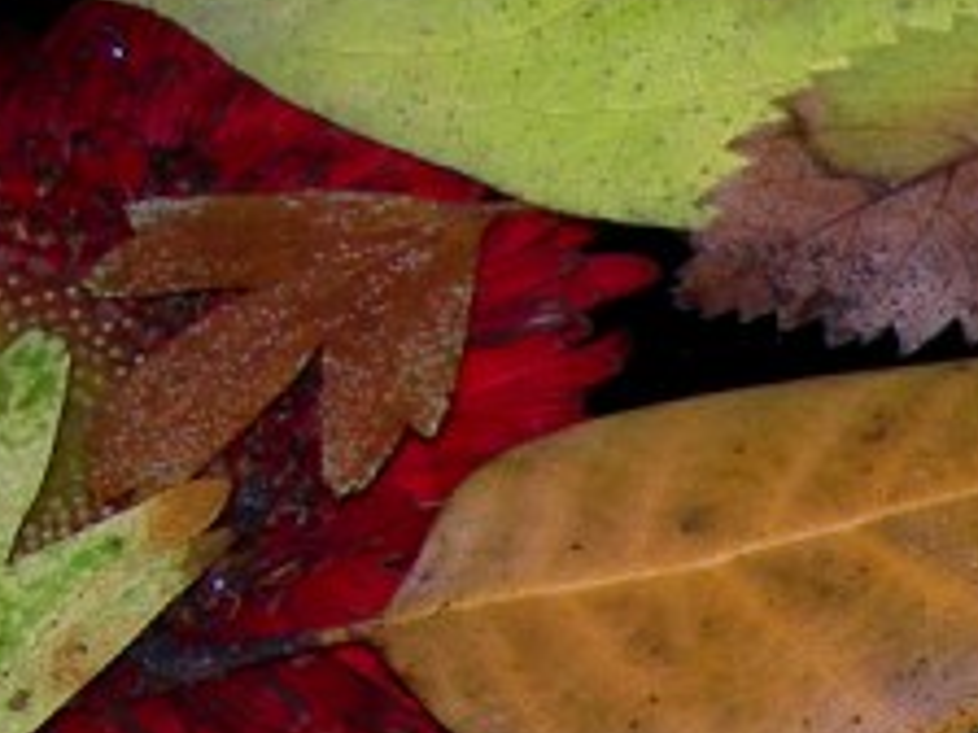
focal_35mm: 174
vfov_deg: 8.3
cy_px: 1117
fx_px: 4916
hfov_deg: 10.3
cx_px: 2096
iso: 50
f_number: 4.8
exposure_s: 1/60.1
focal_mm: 7.8
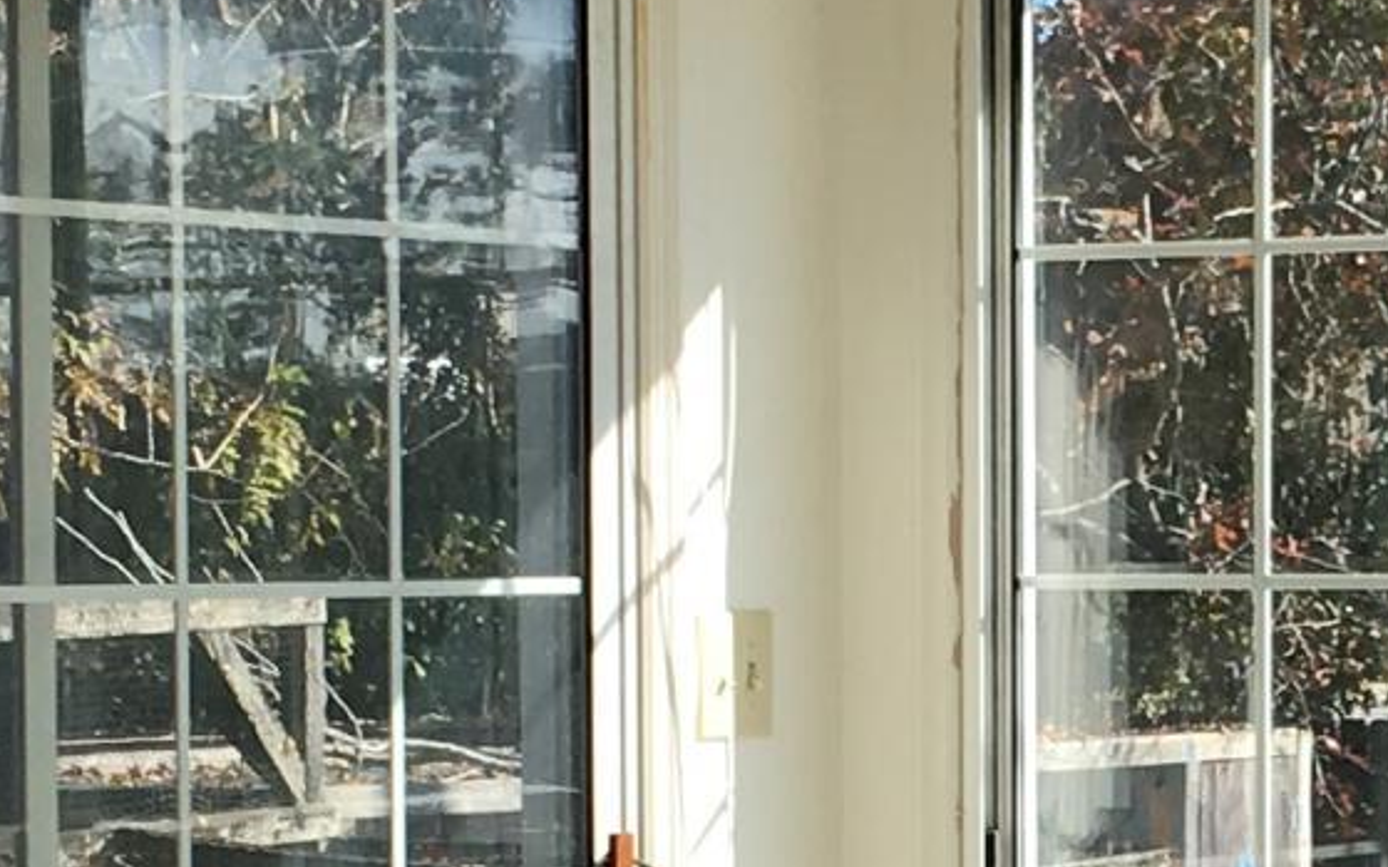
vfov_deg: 7.9
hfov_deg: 12.6
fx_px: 6240
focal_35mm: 165
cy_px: 966
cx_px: 1331
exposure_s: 1/625
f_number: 2.2
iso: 25
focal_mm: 4.15
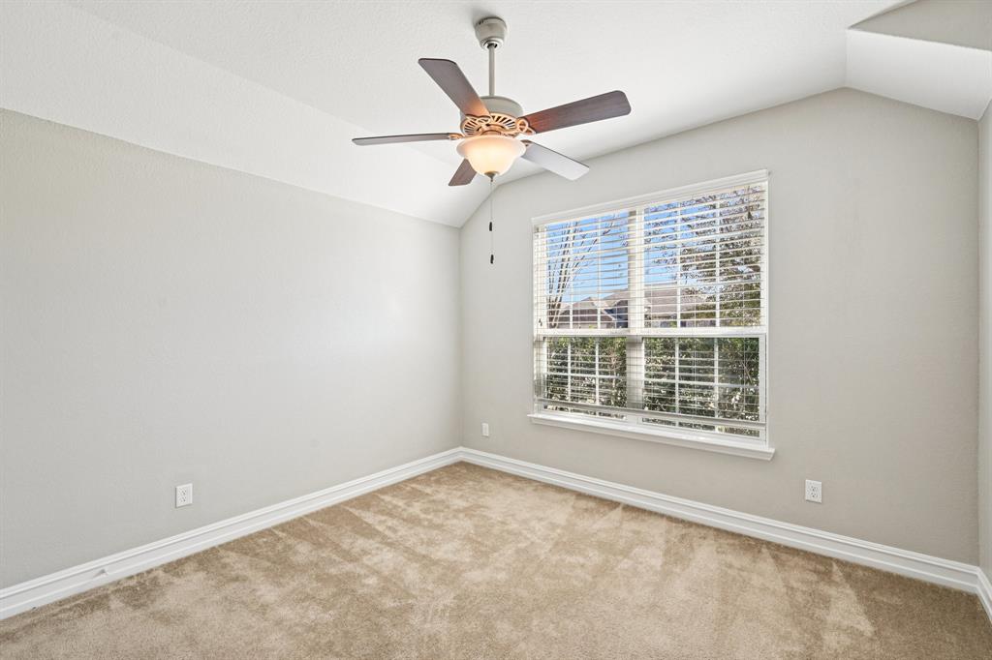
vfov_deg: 77.3
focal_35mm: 15
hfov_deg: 100.4
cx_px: 496
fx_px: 413
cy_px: 330
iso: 400
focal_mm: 15
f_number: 8
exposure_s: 1/125
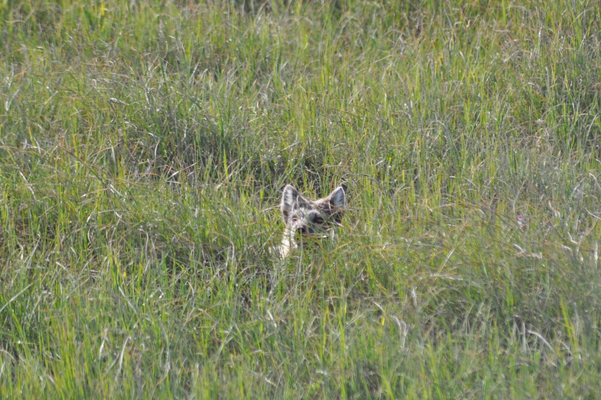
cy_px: 200
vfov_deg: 3.0
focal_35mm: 450
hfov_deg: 4.6
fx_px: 7504
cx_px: 300
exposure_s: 1/1250
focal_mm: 300
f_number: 5.6
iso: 400
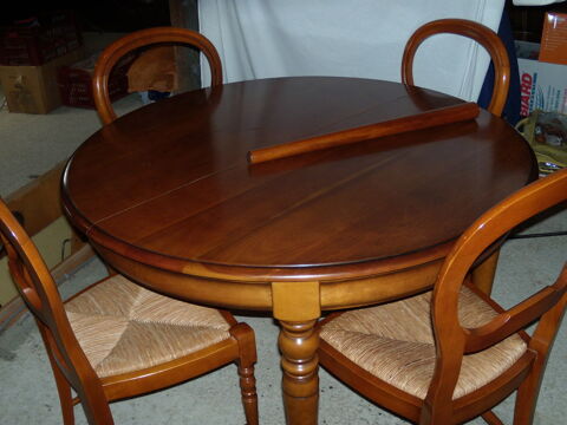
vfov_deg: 39.7
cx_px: 284
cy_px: 212
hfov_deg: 51.4
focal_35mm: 36
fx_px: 590
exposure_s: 1/30
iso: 100
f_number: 3.6
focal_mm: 6.4
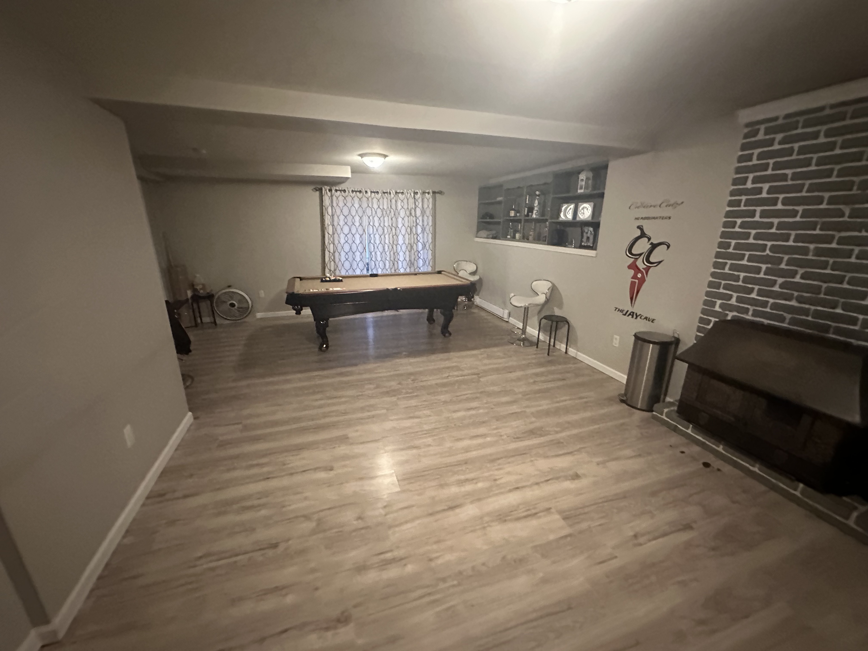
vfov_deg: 85.7
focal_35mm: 14
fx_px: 351
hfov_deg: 102.1
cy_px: 326
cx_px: 434
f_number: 2.2
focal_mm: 2.22
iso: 1250
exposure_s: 1/41
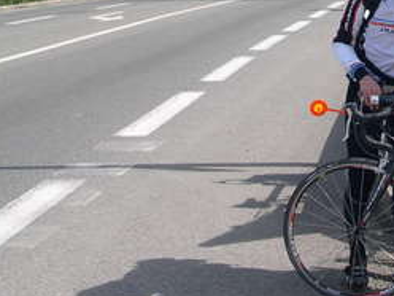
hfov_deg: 20.5
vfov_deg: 15.8
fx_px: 1047
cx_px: 410
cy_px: -2
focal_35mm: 92
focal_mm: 8
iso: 100
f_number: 7.6
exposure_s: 1/145
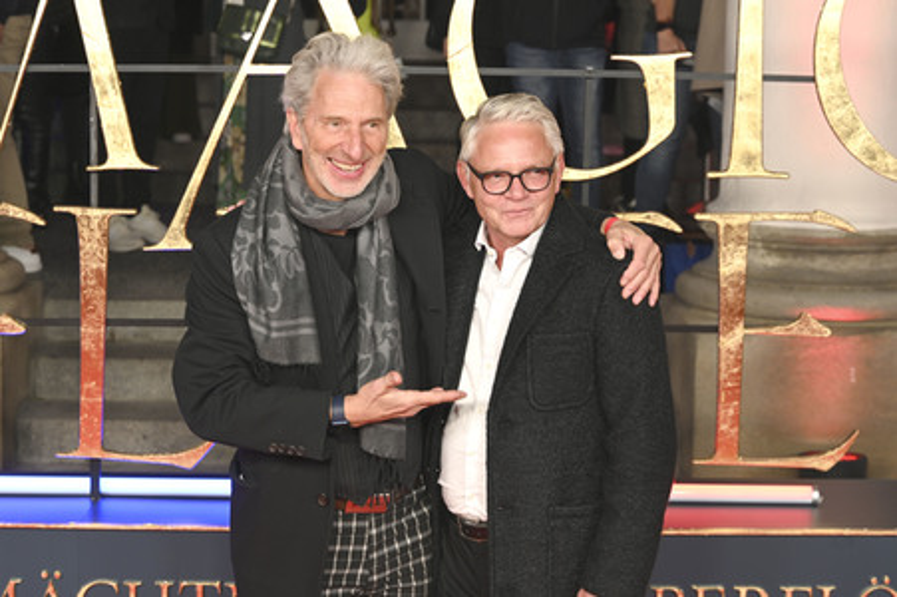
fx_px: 1867
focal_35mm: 75
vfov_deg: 18.2
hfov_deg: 27.0
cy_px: 298
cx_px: 448
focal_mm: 75
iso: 640
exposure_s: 1/125
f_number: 5.6
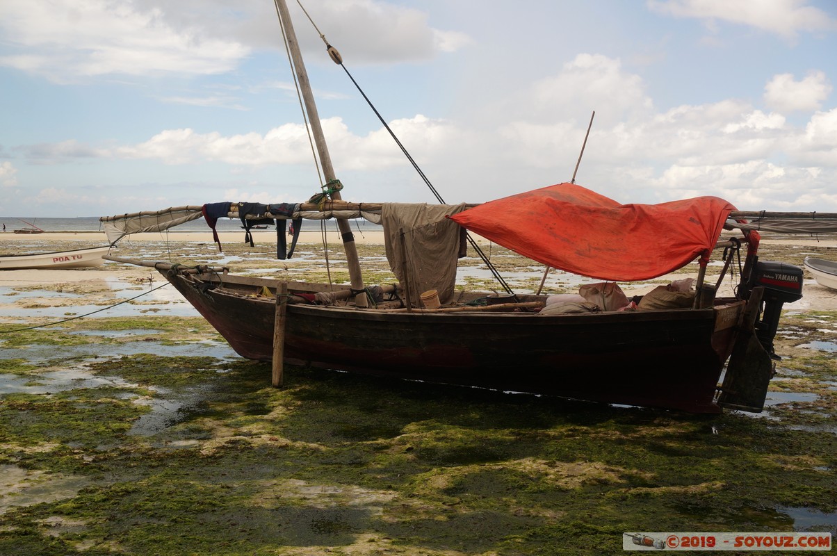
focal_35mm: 38
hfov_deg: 51.3
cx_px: 418
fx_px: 871
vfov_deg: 35.4
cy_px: 278
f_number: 9
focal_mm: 25
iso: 100
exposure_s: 1/160
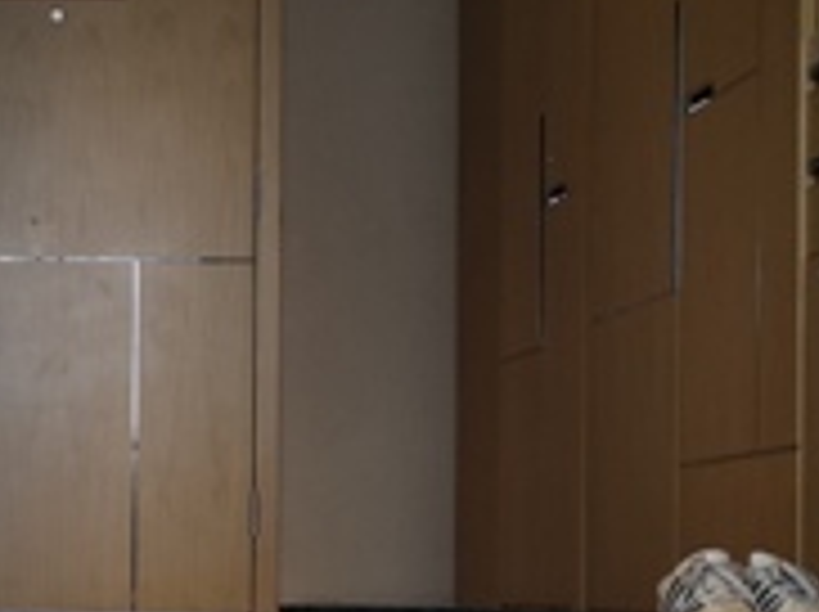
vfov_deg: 12.3
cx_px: -4
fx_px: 2812
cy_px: 572
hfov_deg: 16.2
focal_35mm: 119
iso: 80
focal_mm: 3.95
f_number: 1.8
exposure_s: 1/50
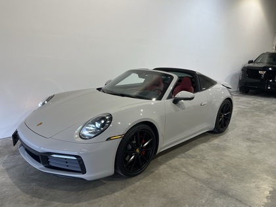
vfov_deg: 53.1
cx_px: 138
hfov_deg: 67.3
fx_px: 207
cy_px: 104
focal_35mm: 26
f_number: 1.6
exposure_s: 1/120
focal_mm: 5.1
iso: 64
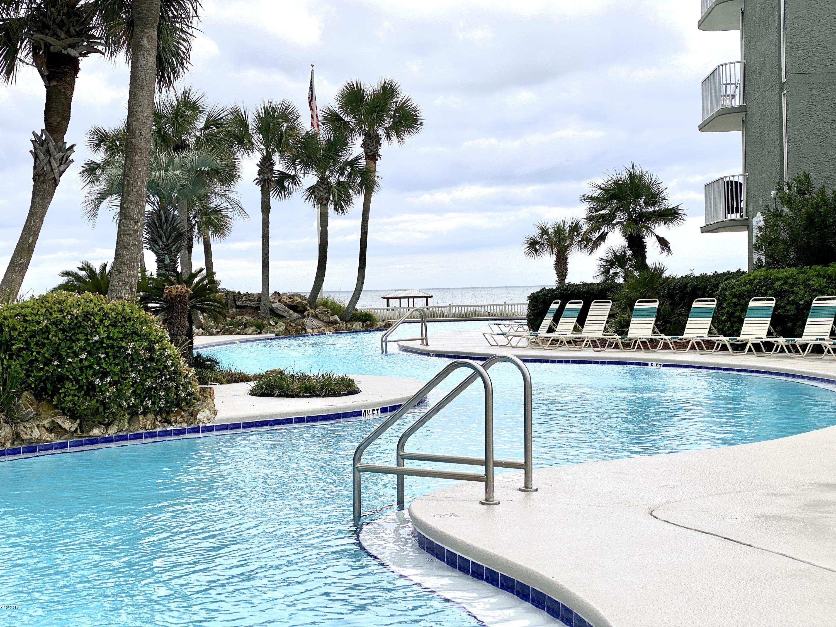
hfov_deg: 36.8
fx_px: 1256
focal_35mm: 52
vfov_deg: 28.0
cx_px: 418
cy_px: 314
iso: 20
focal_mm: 6
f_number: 2
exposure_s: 1/400
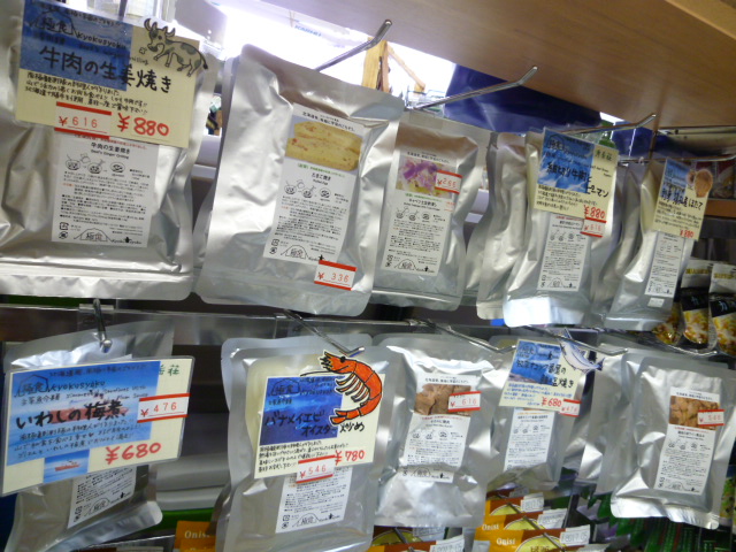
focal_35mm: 25
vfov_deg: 54.9
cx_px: 368
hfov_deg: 69.4
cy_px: 276
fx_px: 532
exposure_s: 1/30
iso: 200
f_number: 2.8
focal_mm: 4.5
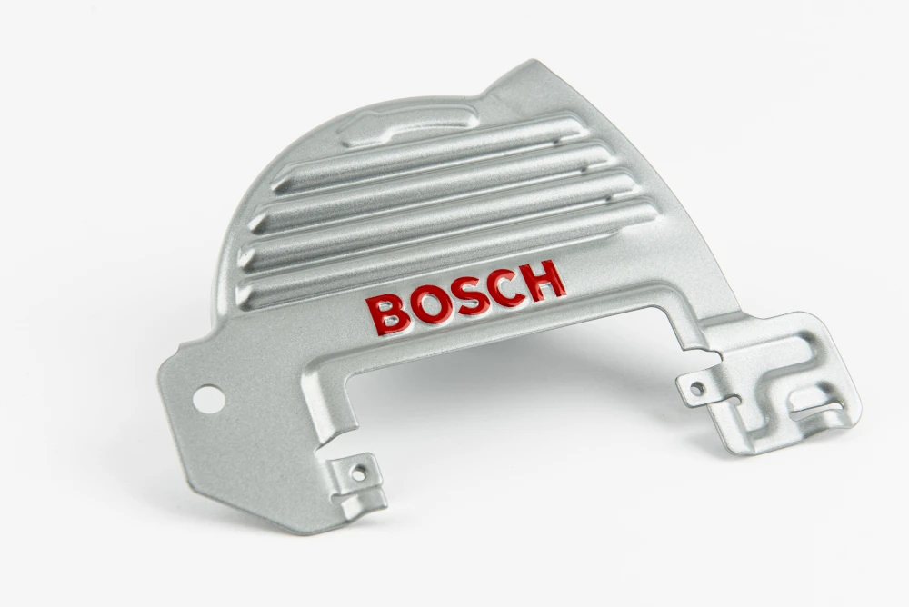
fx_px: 1768
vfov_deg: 19.5
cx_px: 454
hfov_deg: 28.8
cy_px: 304
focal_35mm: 70
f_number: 14
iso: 100
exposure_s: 1/125
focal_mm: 70
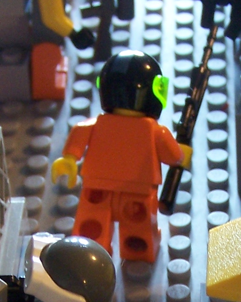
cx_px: 188
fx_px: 1365
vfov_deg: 12.2
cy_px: 403
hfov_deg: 10.1
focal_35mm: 153
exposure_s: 1/8
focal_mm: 7.1
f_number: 2.9
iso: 140
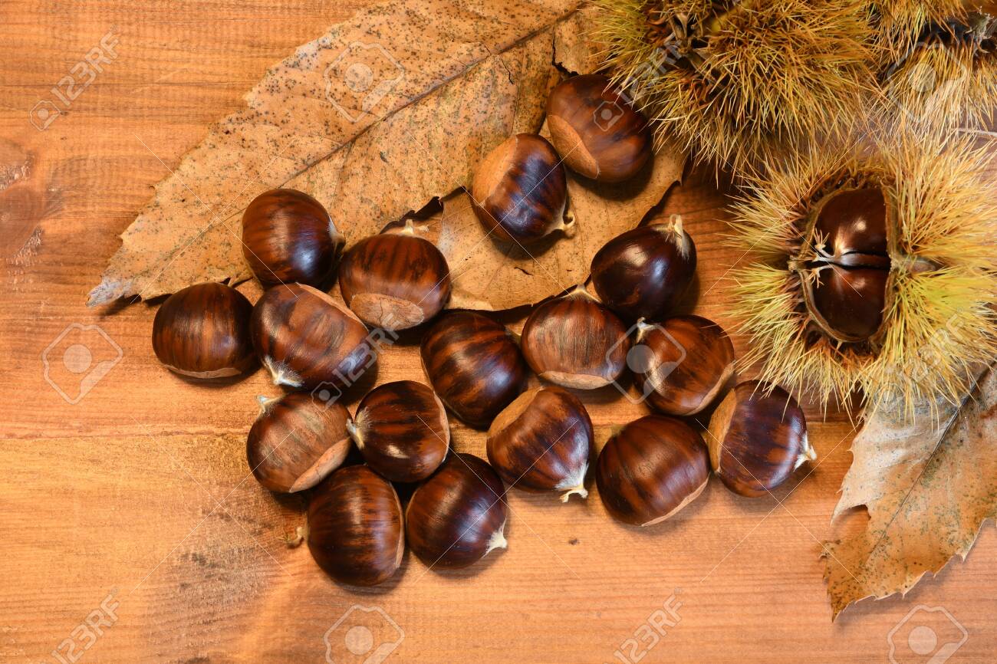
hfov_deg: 33.4
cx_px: 498
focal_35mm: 60
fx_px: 1661
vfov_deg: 22.6
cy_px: 332
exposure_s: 1
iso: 200
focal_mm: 40
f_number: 14
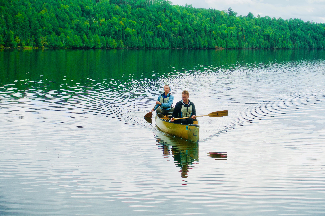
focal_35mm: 70
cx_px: 162
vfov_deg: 19.5
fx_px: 632
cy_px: 108
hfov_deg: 28.8
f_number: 5.6
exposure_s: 1/320
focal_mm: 25.7
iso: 125
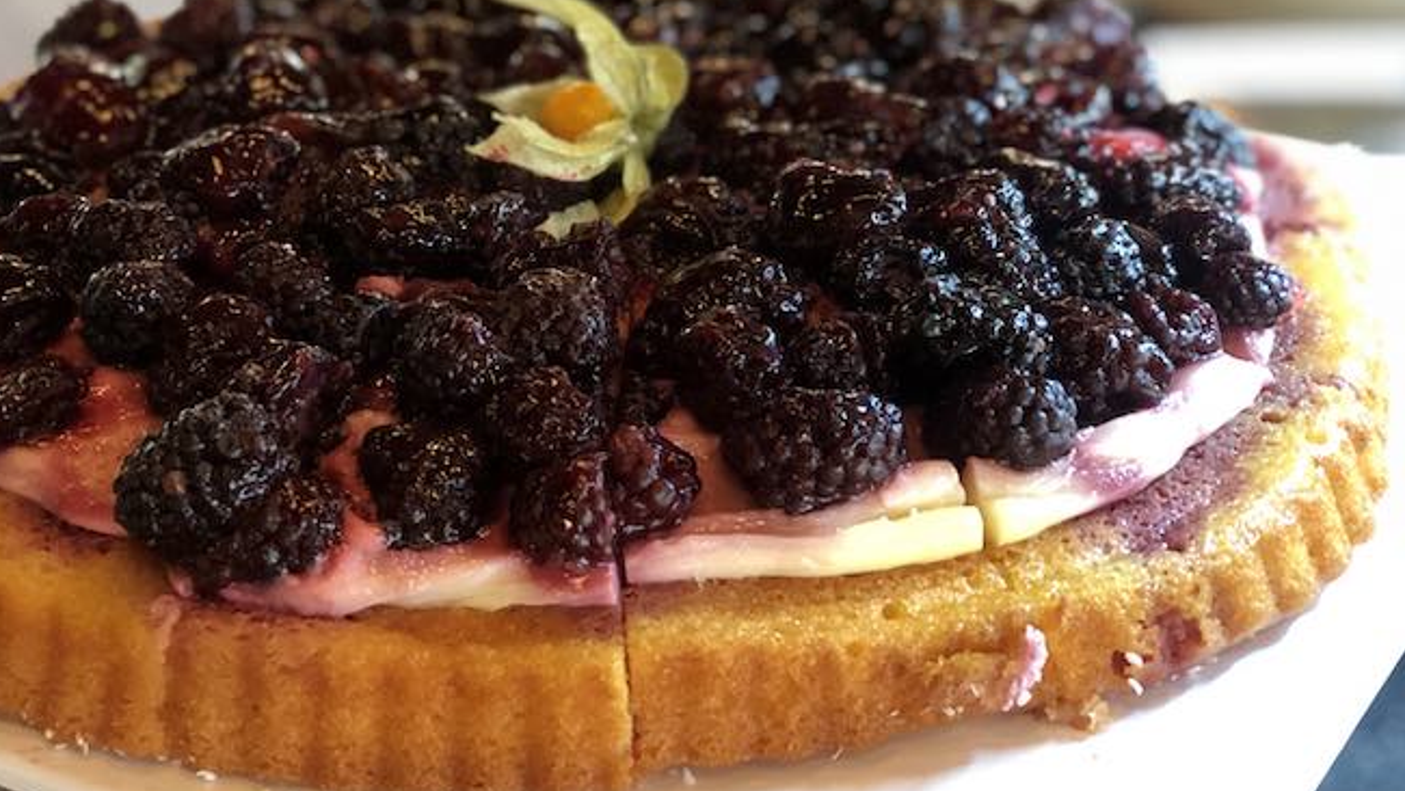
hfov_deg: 24.7
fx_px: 3205
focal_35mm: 86
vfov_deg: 14.1
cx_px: 547
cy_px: 321
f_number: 2.8
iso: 320
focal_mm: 6.6
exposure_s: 1/33
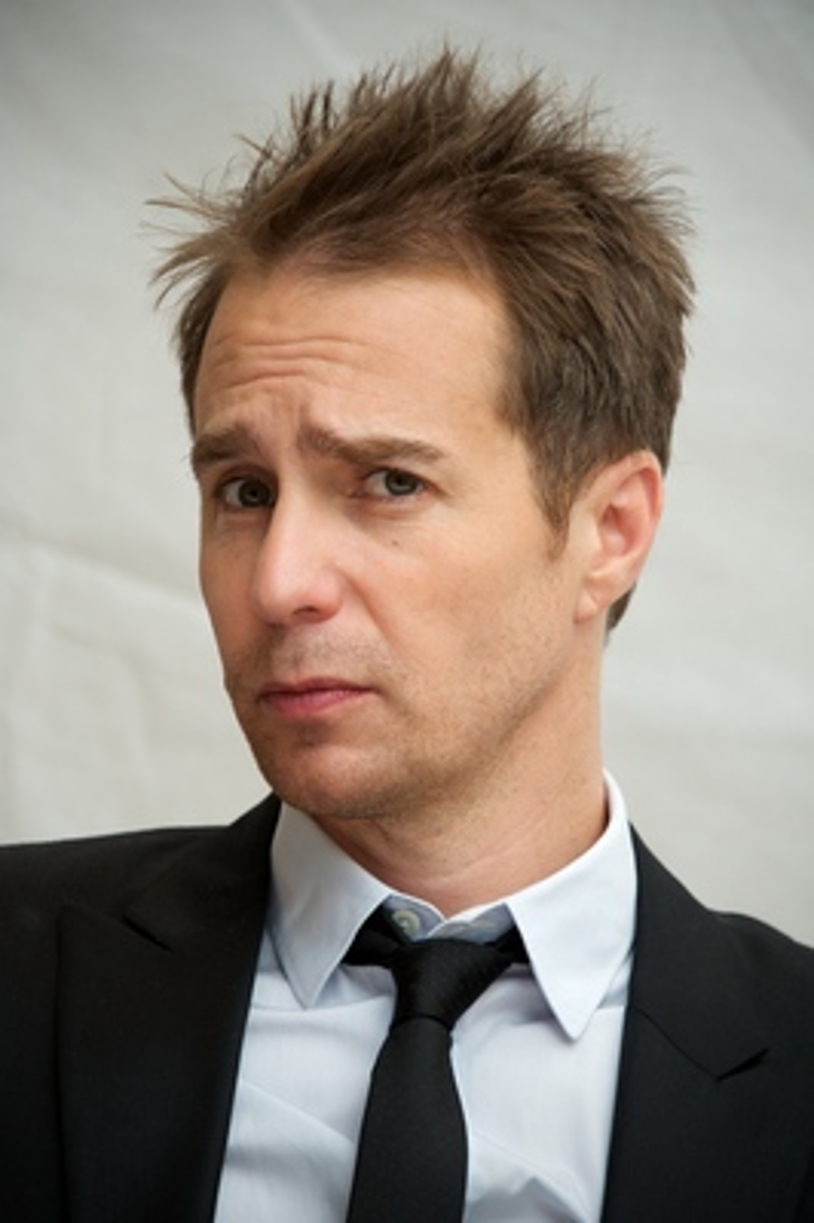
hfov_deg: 4.6
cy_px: 612
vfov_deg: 6.9
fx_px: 10192
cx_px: 407
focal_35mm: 300
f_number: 5.6
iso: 640
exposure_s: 1/60
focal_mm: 300
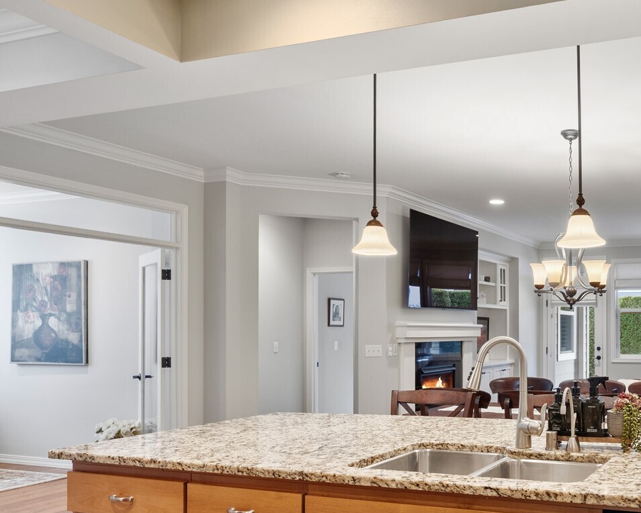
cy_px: 351
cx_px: 548
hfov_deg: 47.5
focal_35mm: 35
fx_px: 664
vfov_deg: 41.6
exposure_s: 1/1.67
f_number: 9
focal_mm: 21
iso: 320
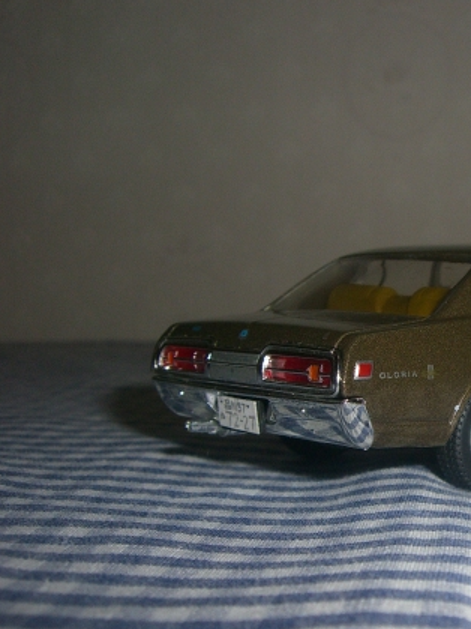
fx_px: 1053
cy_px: 342
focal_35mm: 58
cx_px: 478
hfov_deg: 24.0
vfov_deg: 33.2
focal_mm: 6.2
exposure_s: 1/60
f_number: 4.3
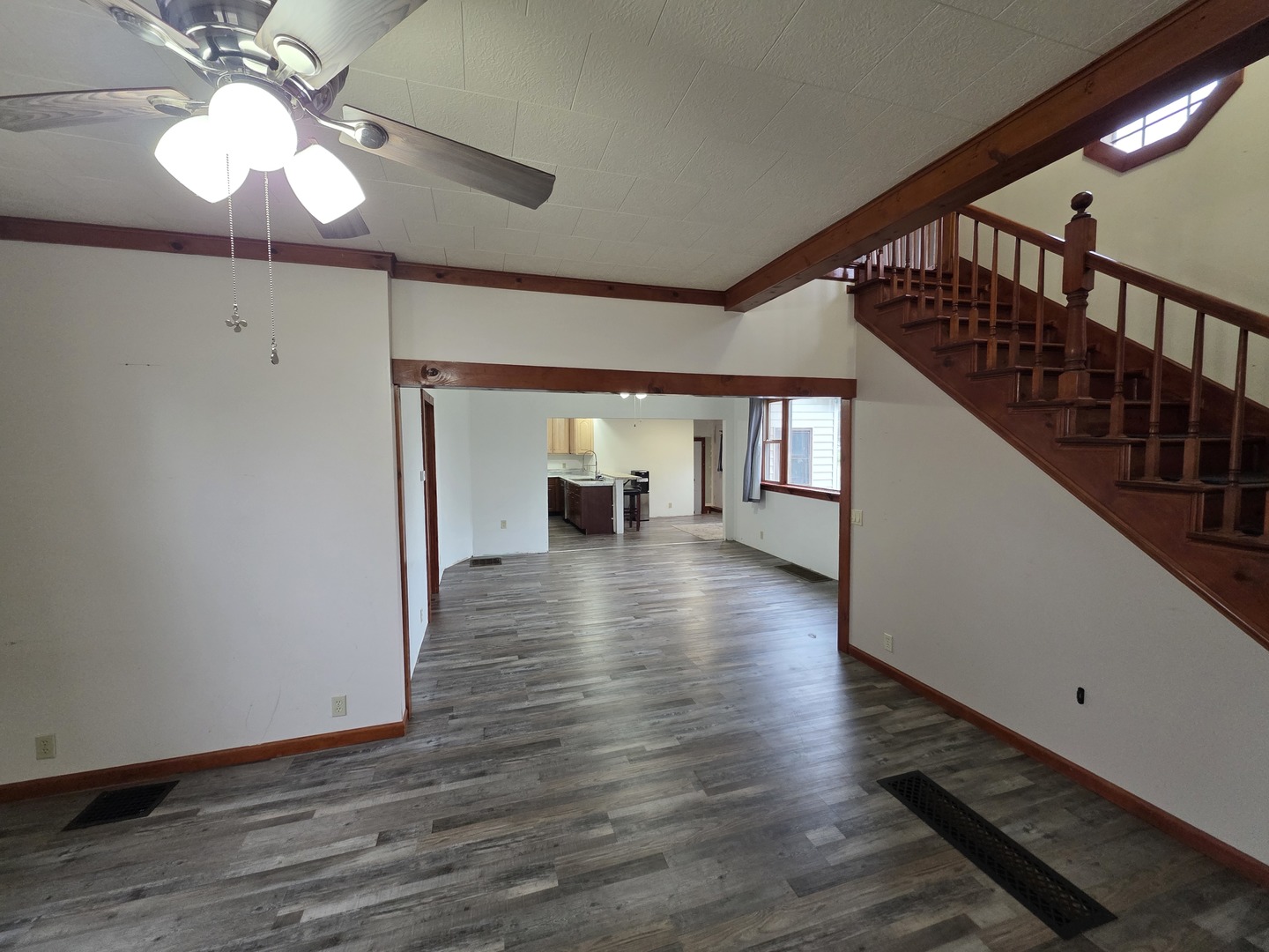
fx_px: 477
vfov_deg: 89.9
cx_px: 634
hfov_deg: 106.2
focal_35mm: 13
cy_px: 476
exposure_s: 1/120
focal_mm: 2.2
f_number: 1.9
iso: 320
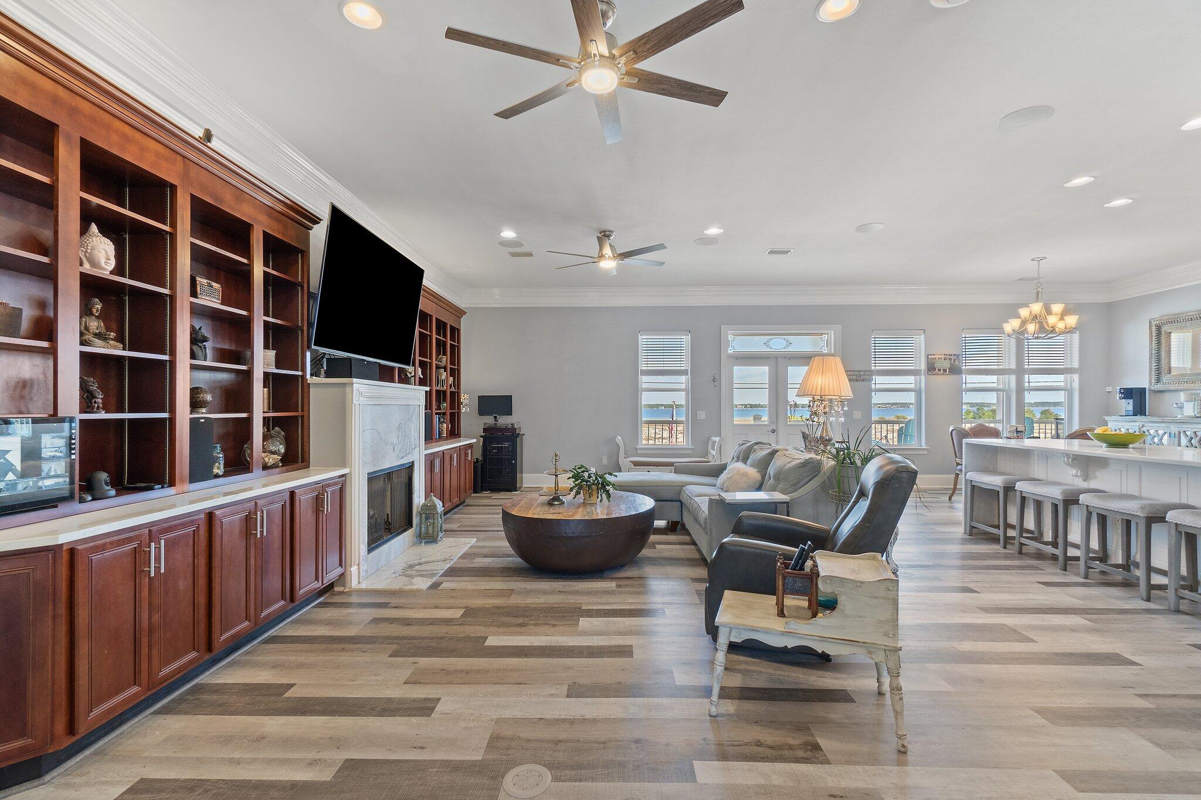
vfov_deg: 77.3
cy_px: 400
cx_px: 600
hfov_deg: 100.4
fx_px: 500
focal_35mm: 15
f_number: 9.5
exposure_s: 1/4
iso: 500
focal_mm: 10
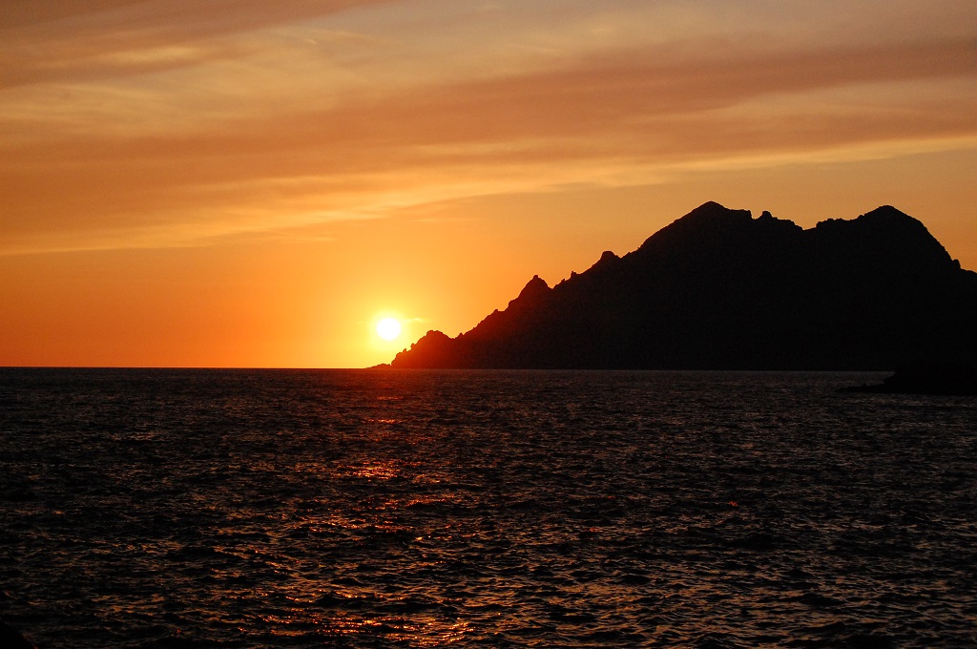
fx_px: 2236
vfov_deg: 16.5
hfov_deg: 24.6
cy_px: 324
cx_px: 488
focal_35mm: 82
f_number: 7.1
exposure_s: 1/3200
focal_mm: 55
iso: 1600
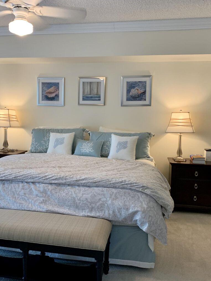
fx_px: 284
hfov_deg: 40.6
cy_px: 140
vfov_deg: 52.6
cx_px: 87
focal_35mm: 35
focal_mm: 4.25
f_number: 1.8
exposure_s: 1/60
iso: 80
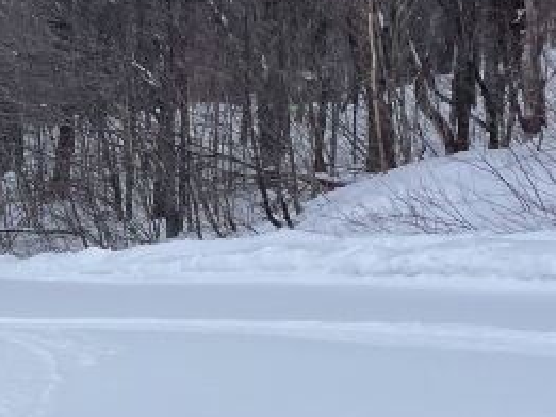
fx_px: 1639
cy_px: 172
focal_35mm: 102
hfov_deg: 17.0
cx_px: -326
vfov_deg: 14.5
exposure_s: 1/2817
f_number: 1.6
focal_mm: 4.2
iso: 32
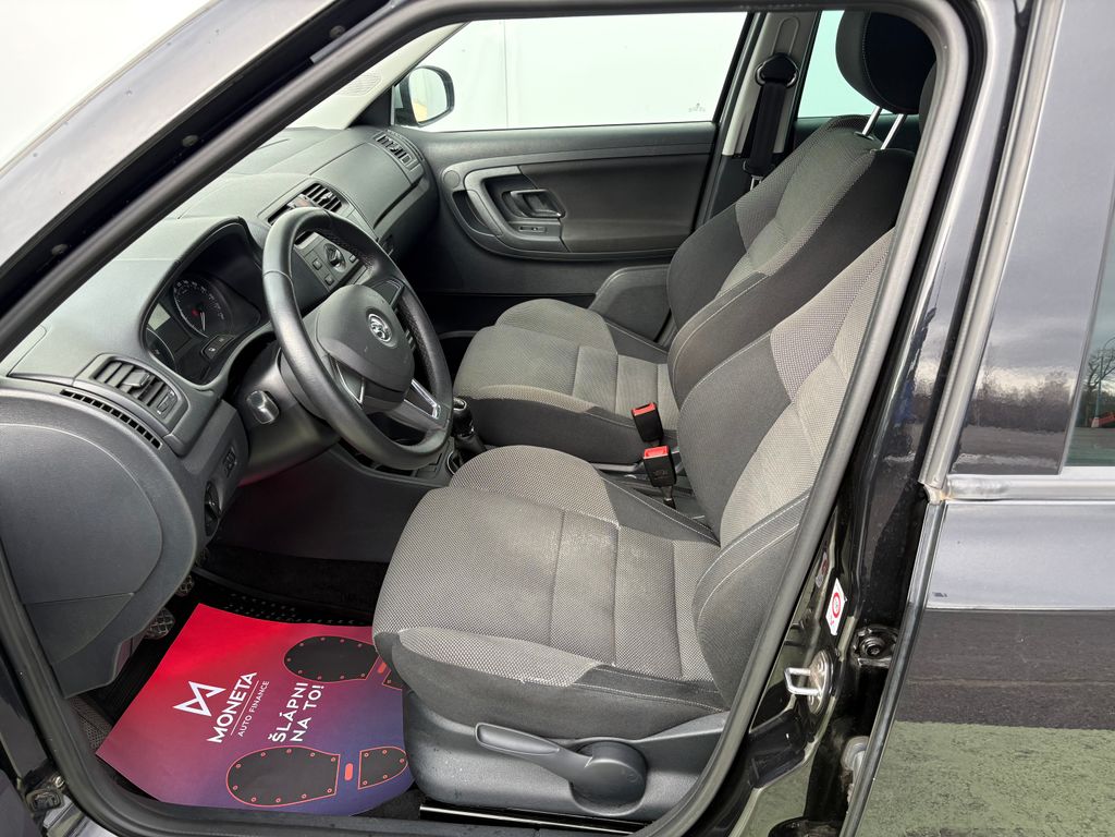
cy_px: 418
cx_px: 558
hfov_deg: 67.3
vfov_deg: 53.1
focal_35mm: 26
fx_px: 837
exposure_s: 1/235
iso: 64
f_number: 1.6
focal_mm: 5.96
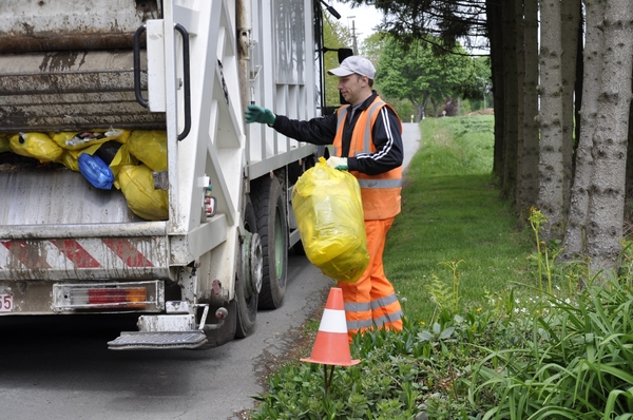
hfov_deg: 24.7
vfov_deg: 16.5
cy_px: 210
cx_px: 316
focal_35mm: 82
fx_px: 1448
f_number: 6.7
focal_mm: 55
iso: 200
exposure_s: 1/180
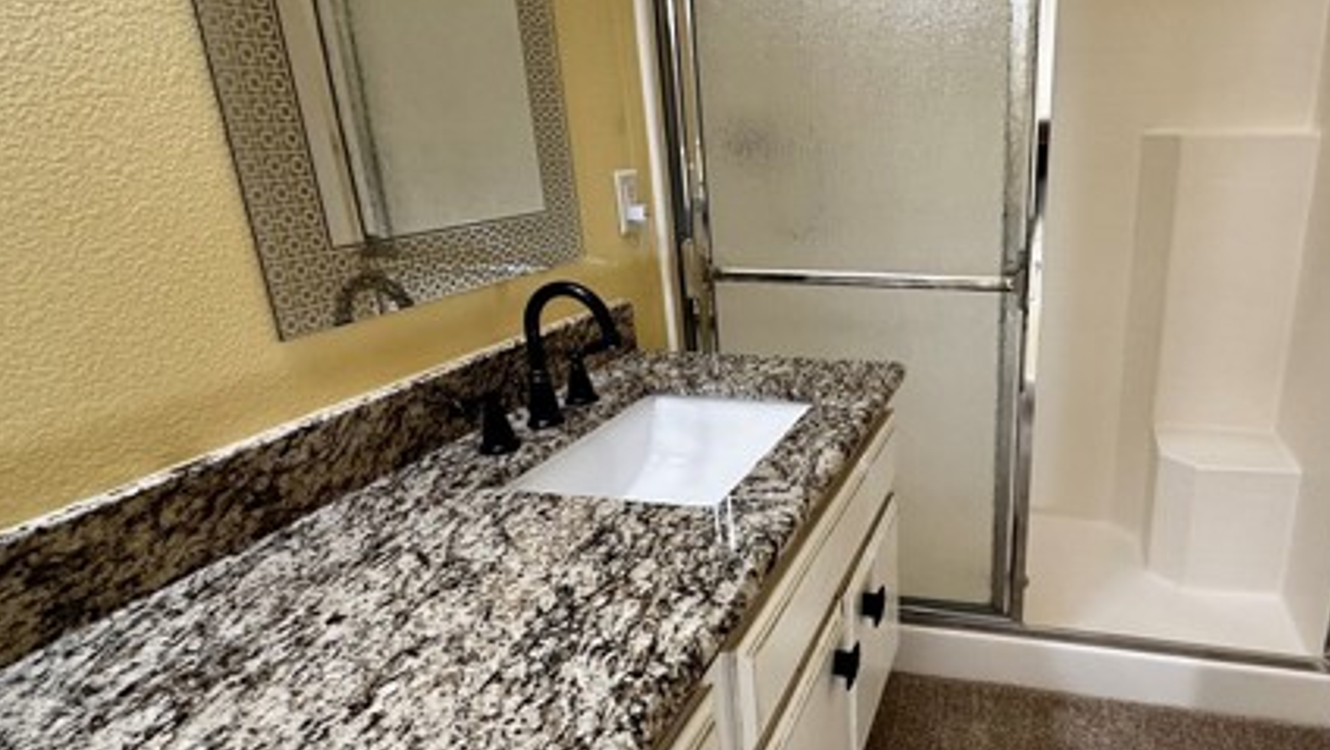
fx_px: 812
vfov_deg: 49.6
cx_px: 894
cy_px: 395
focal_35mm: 23
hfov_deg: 76.0
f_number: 2.2
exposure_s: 1/120
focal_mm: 2.22
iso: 250
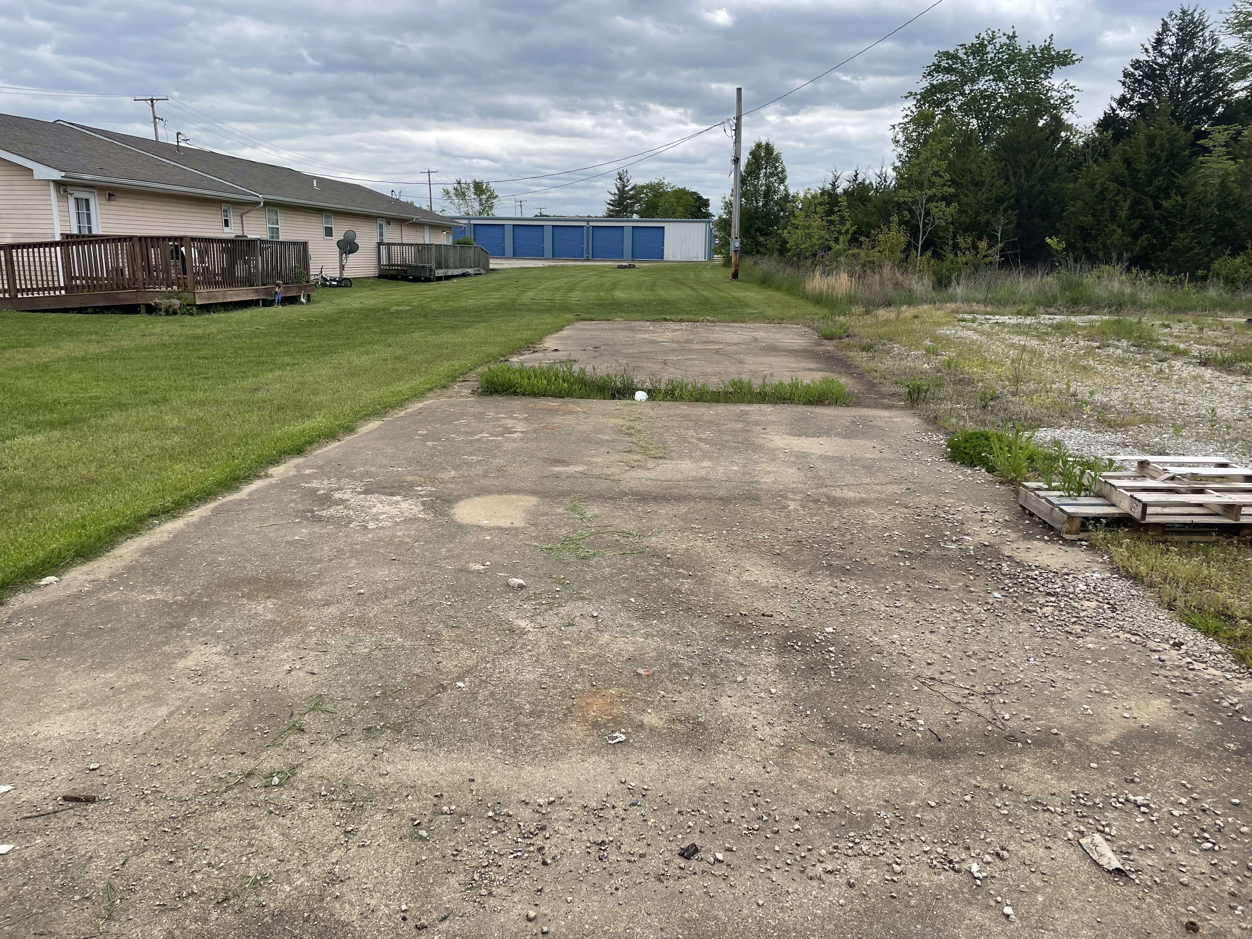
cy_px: 470
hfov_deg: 67.3
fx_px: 940
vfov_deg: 53.1
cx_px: 626
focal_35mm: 26
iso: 32
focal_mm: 4.2
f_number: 1.6
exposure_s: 1/1795
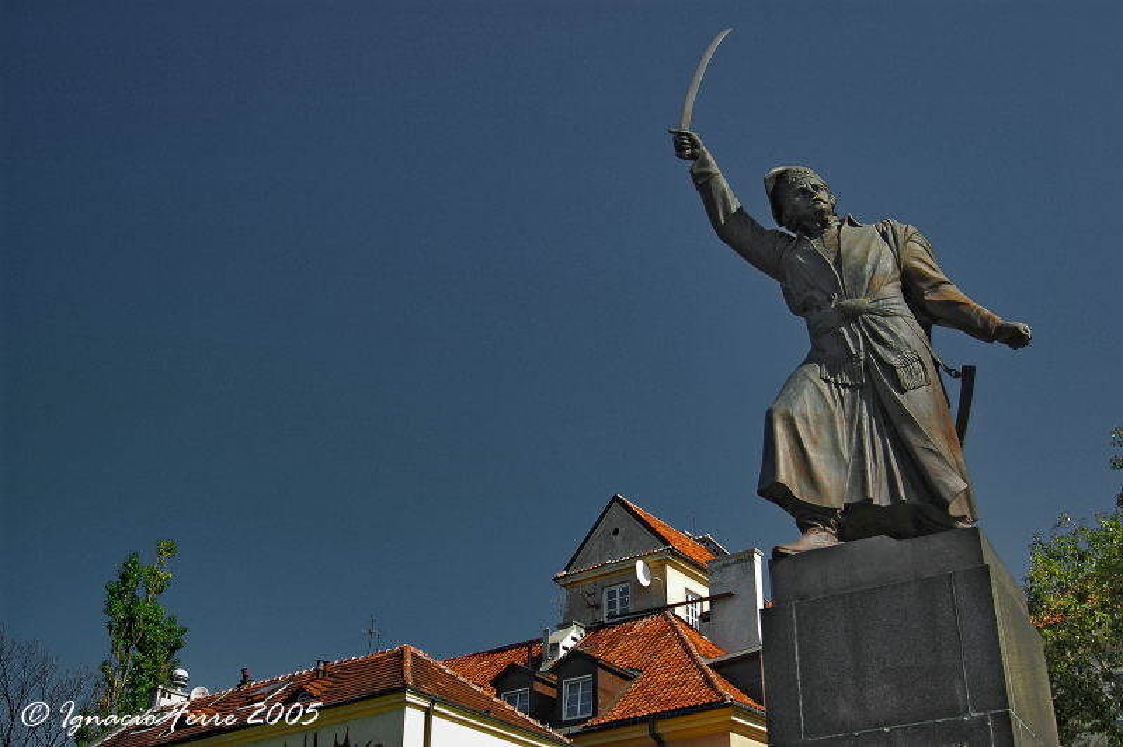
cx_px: 562
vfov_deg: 31.8
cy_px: 374
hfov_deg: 46.4
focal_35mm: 42
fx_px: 1309
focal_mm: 28
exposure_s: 1/250
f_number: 4
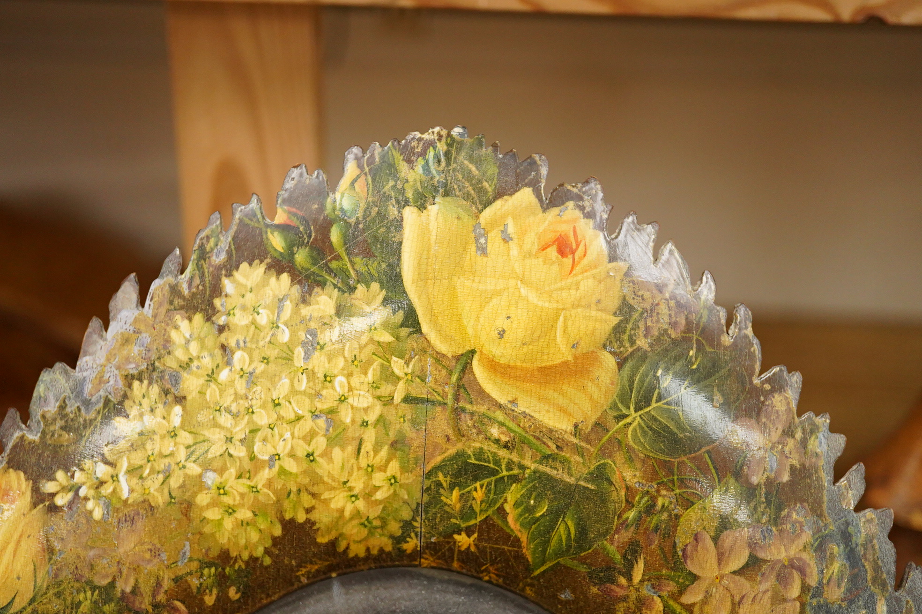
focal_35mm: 45
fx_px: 1152
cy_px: 307
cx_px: 461
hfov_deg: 43.6
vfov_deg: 29.9
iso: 2500
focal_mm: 30
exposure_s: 1/320
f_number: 3.5
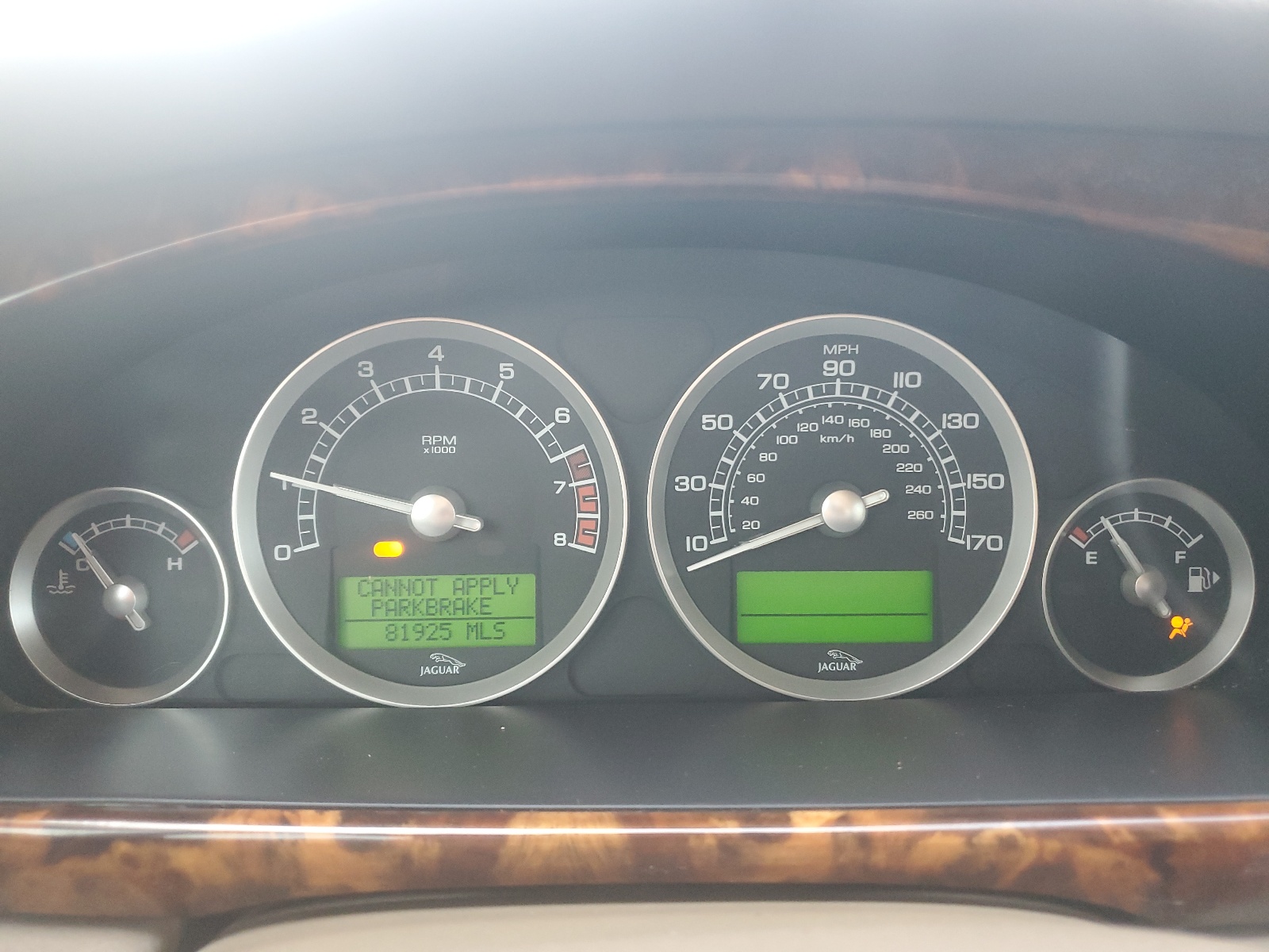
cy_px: 476
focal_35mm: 26
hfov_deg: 67.3
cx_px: 634
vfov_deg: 53.1
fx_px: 953
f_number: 1.5
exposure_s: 1/60.2
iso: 212
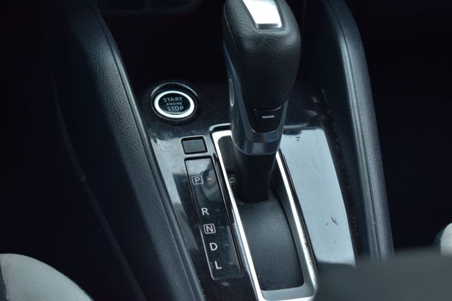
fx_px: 1035
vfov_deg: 16.5
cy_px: 150
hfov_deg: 24.6
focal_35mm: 82
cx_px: 226
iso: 360
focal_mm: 55
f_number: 5.6
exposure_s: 1/125
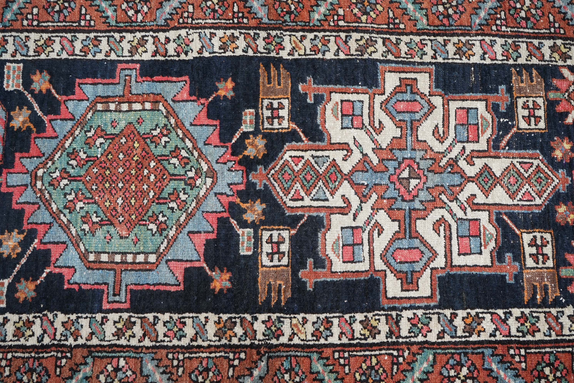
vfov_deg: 31.9
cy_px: 192
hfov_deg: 46.4
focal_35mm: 42
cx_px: 287
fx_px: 670
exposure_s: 1/60
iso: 400
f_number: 7.1
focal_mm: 42
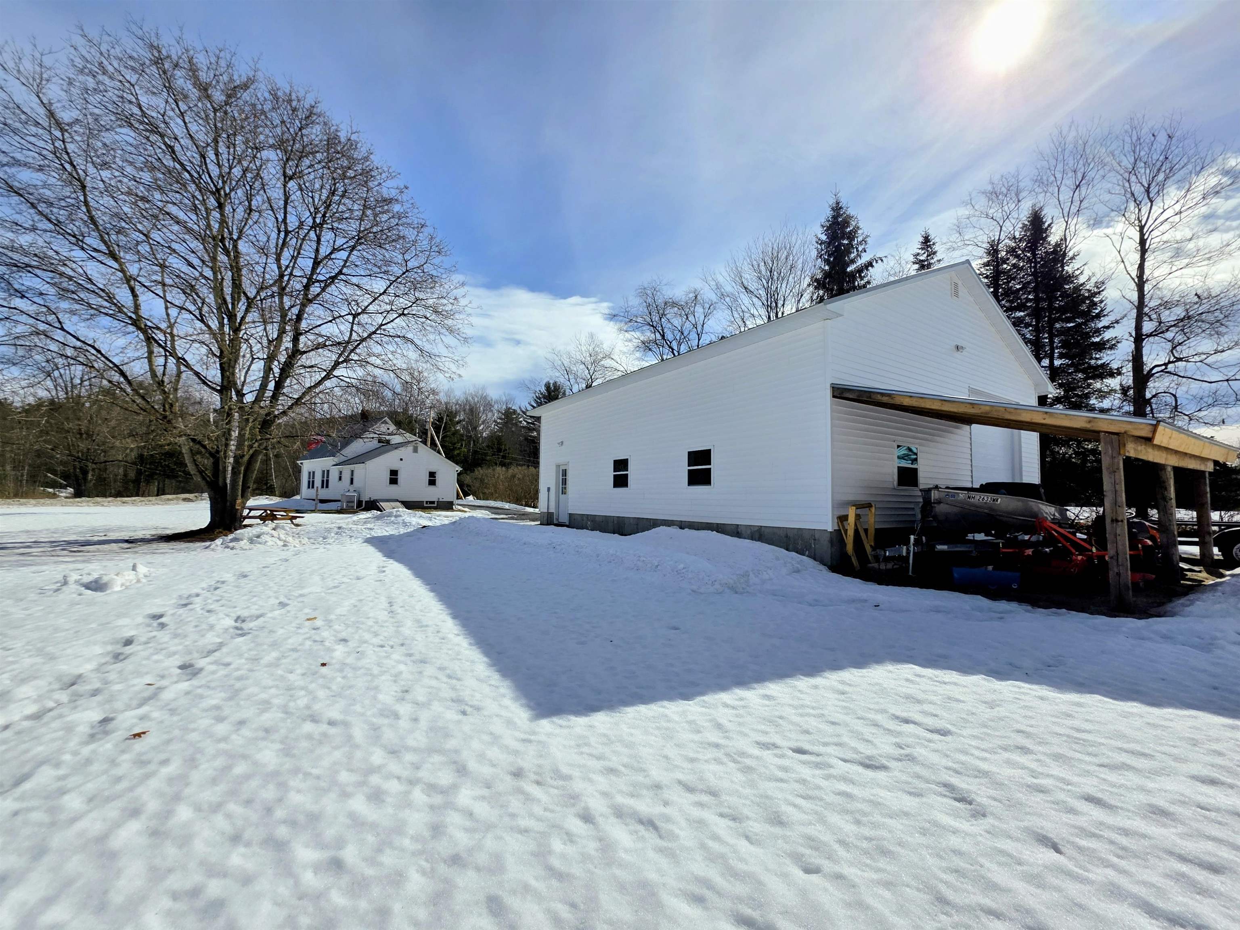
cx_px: 620
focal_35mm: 13
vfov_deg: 89.9
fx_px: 466
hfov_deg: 106.2
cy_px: 465
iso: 40
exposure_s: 1/5128
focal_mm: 2.2
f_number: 1.9
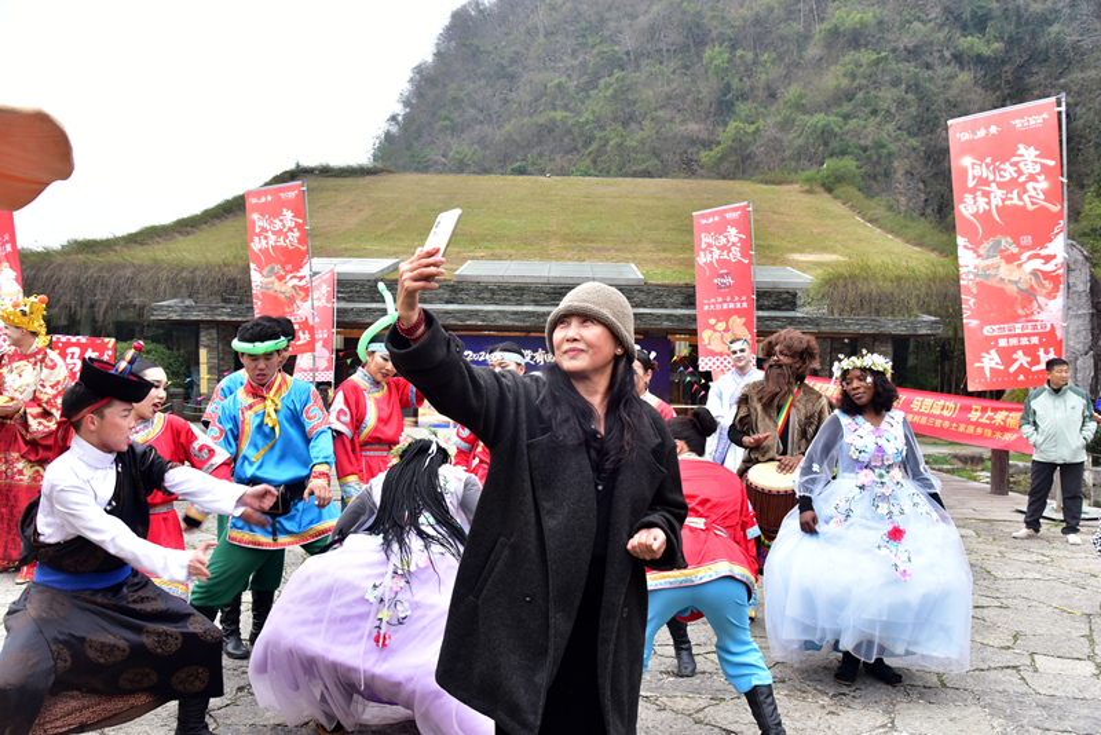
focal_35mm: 31
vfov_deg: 42.4
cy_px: 368
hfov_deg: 60.3
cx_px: 550
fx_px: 948
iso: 640
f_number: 5.6
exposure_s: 1/125
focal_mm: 31
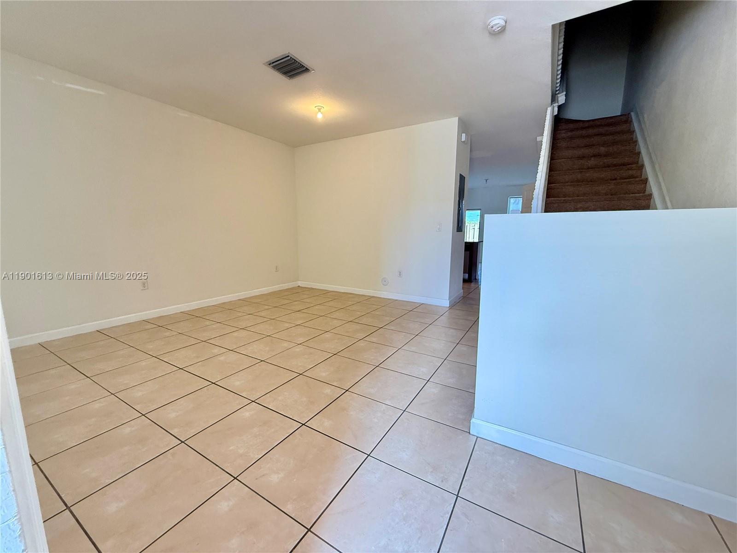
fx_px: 298
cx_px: 368
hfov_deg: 102.1
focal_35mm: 14
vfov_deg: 85.7
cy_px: 276
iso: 320
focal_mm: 2.22
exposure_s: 1/120
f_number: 2.2
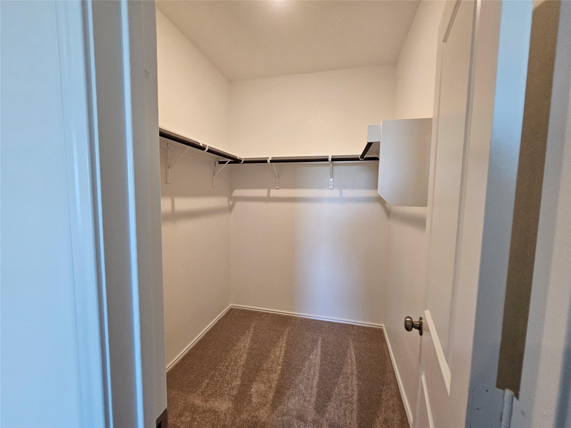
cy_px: 214
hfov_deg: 106.2
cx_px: 286
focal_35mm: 13
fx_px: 214
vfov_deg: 89.9
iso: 200
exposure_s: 1/60
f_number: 2.2
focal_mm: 2.2
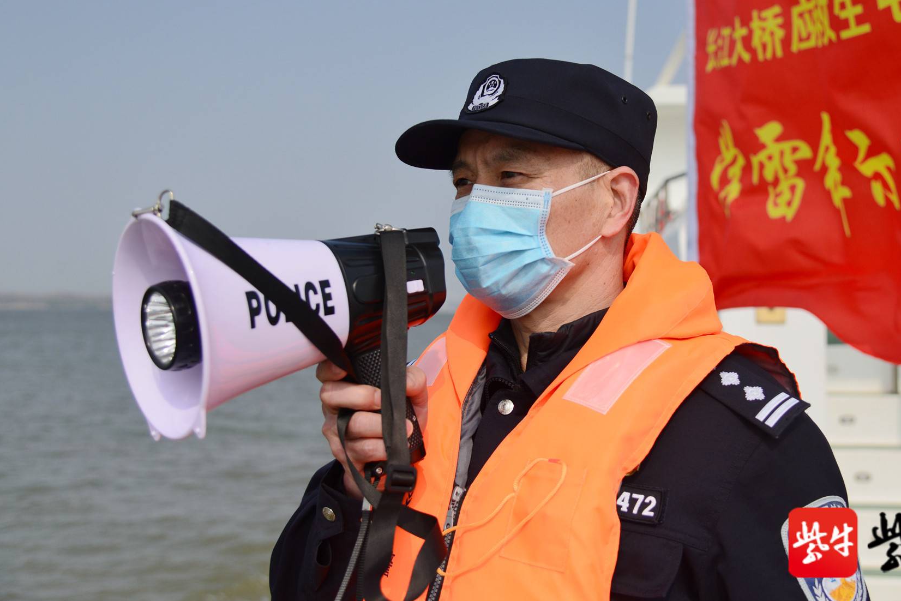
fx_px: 1151
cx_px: 526
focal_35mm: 46
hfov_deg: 42.6
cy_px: 240
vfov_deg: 29.2
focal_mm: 38
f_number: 4
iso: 500
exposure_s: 1/8000
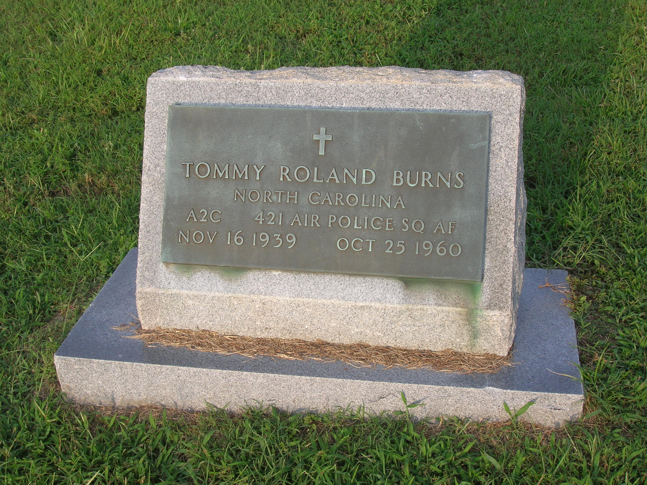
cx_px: 324
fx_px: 860
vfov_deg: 31.5
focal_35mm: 46
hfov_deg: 41.2
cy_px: 242
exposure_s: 1/92.1
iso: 50
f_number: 5.4
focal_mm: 7.7
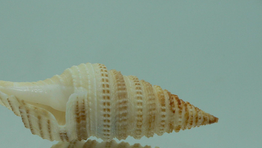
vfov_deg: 22.3
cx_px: 96
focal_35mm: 53
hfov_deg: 38.9
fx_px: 368
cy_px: 125
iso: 80
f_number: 2.8
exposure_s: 1/60
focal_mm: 4.6
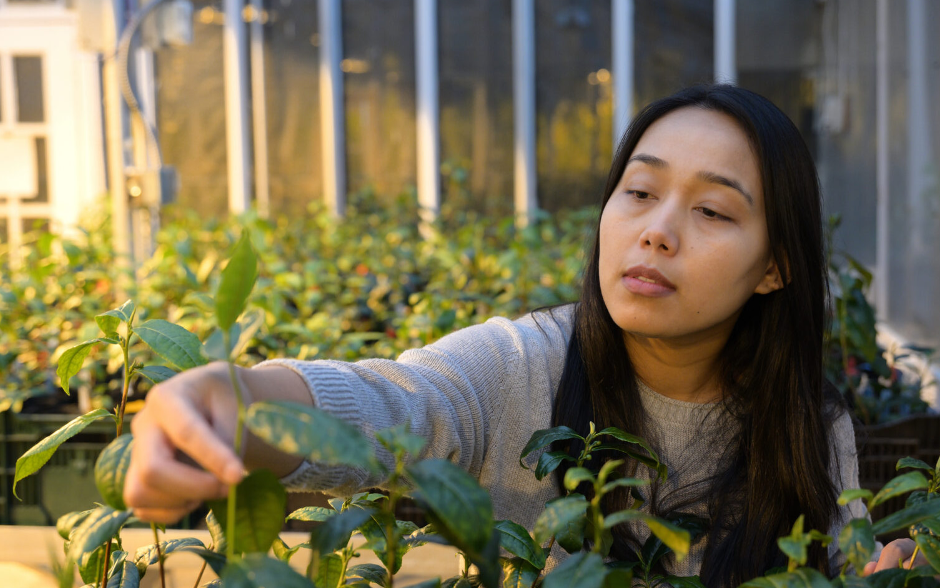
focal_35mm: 52
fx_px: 1332
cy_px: 311
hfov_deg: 38.9
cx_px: 474
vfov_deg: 24.9
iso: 1250
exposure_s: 1/250
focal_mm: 50
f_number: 4
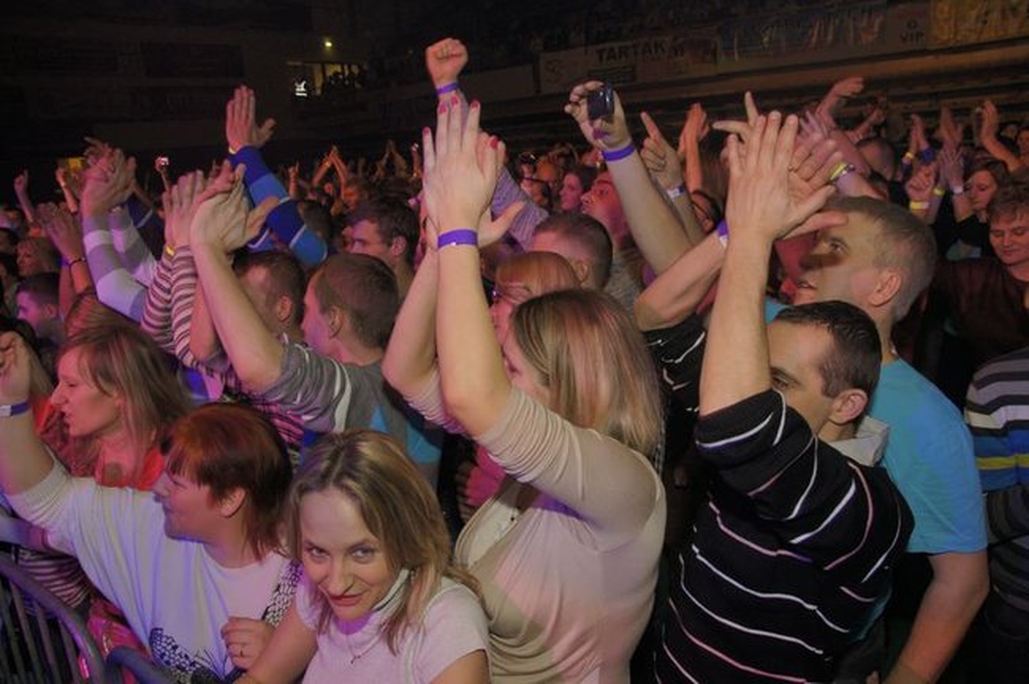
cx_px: 514
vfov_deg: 50.3
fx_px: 728
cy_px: 342
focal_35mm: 26
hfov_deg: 70.5
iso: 400
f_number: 5.6
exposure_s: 1/60
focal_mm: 17
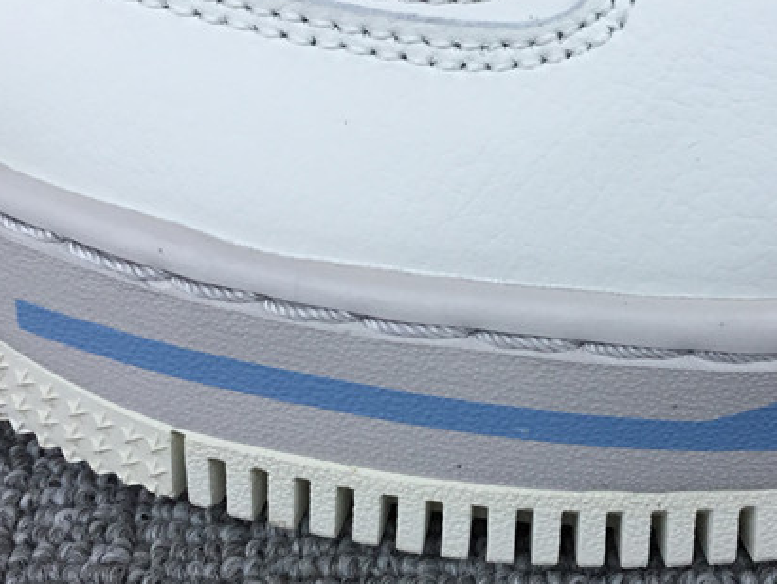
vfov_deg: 21.6
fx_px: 1527
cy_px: 204
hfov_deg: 28.3
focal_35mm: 68
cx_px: 525
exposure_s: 1/637
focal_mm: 3.3
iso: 25
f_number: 2.4
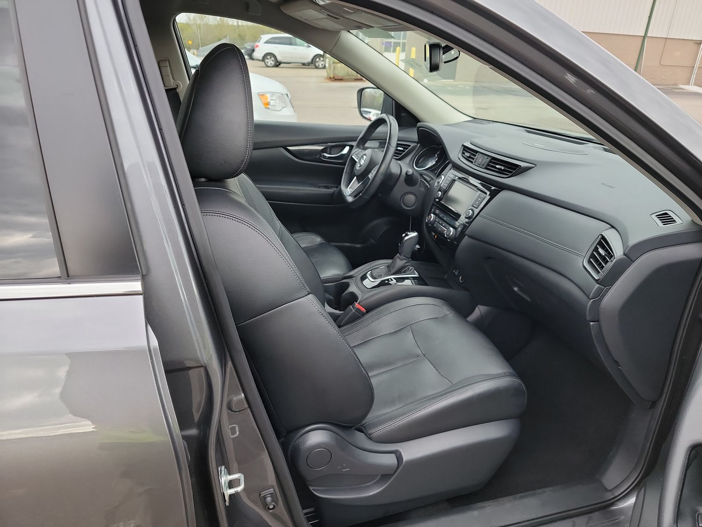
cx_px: 351
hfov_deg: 71.6
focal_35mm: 24
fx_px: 487
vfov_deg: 56.8
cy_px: 264
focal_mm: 6.7
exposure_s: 1/59
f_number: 1.8
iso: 110
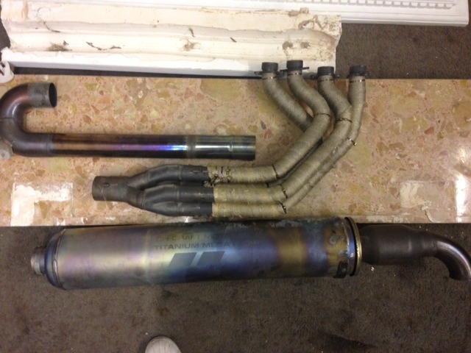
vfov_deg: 42.9
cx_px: 236
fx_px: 449
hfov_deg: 55.4
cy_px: 176
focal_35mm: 33
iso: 200
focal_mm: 4.13
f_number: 2.4
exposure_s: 1/20
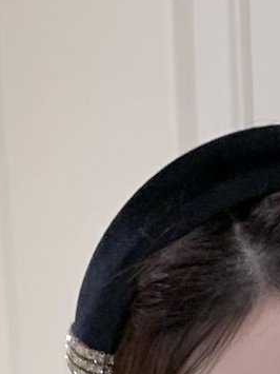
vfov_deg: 8.9
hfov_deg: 8.4
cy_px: 1159
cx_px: 205
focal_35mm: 176
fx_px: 1899
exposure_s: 1/50
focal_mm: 4.25
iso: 50
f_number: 1.8
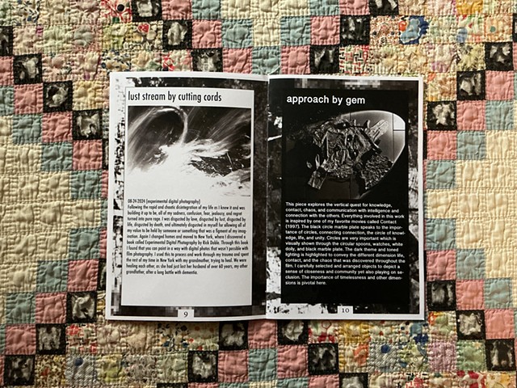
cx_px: 258
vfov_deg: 48.2
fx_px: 433
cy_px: 194
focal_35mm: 29
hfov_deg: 61.7
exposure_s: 1/30
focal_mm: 3
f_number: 1.8
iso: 500
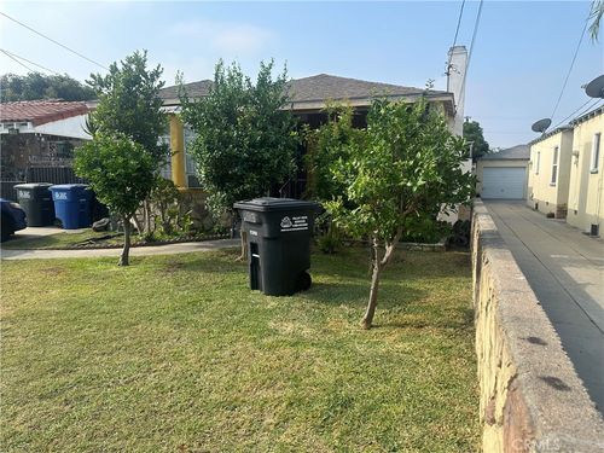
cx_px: 302
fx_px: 419
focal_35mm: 24
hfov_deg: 71.6
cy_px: 226
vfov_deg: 56.8
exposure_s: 1/2591
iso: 80
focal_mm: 6.86
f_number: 1.78
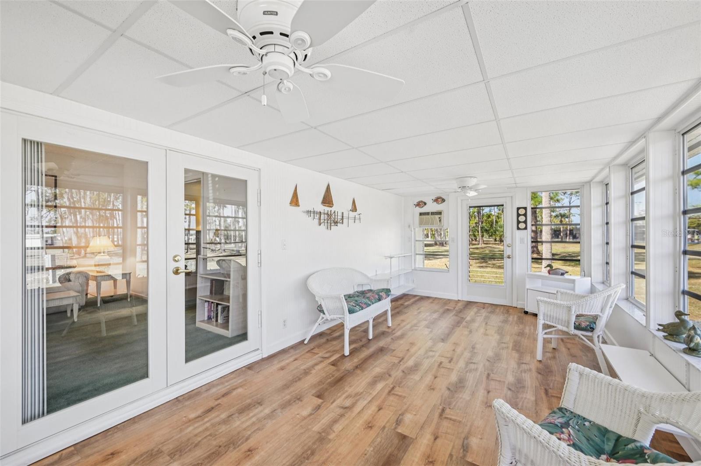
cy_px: 233
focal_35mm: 14
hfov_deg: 104.3
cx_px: 350
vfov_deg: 81.1
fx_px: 272
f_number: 8
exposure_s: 1/80
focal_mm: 14
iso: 400
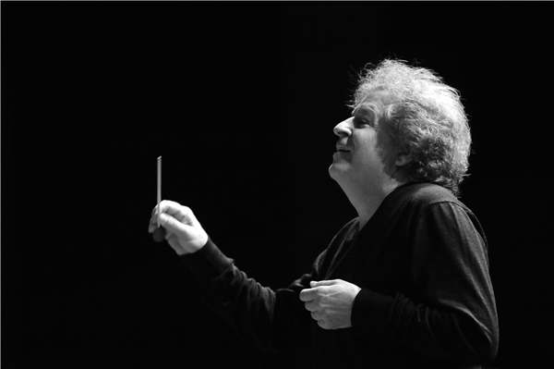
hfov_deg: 10.3
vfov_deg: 6.9
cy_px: 184
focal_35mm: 200
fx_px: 3075
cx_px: 277
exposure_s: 1/320
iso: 2000
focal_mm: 200
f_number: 2.8
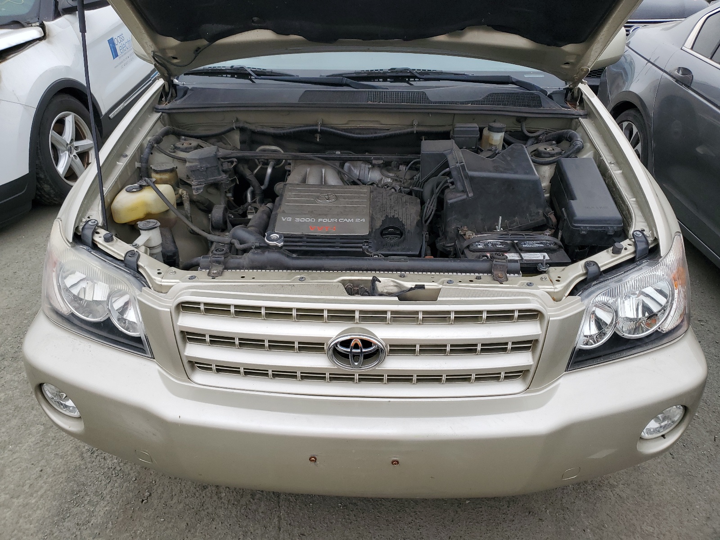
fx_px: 541
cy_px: 270
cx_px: 360
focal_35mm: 26
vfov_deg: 53.1
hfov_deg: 67.3
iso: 50
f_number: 1.5
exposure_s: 1/1250
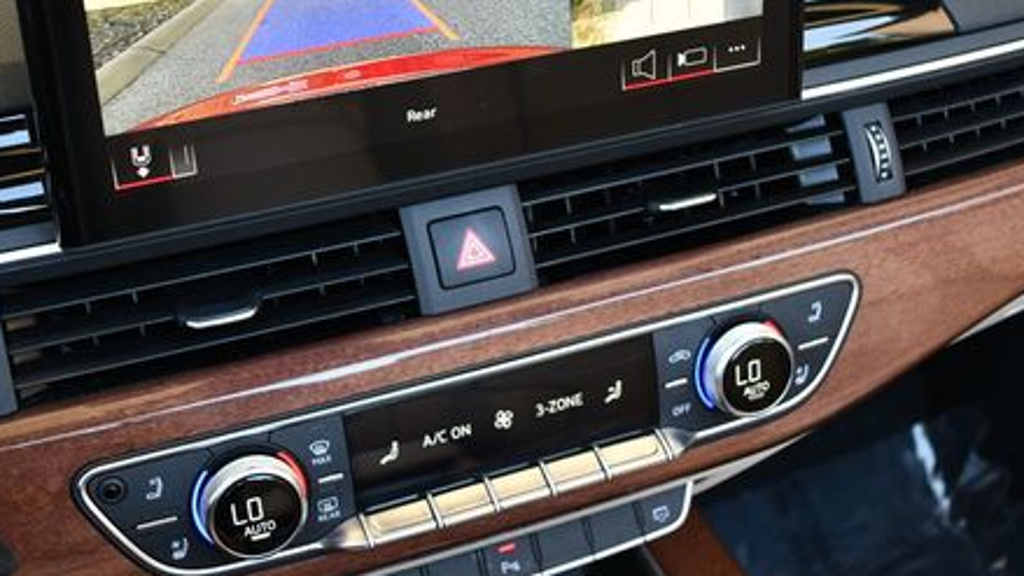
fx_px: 1493
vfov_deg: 21.7
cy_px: 163
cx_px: 439
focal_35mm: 55
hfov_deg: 37.8
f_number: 3.5
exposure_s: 1/250
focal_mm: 18
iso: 640
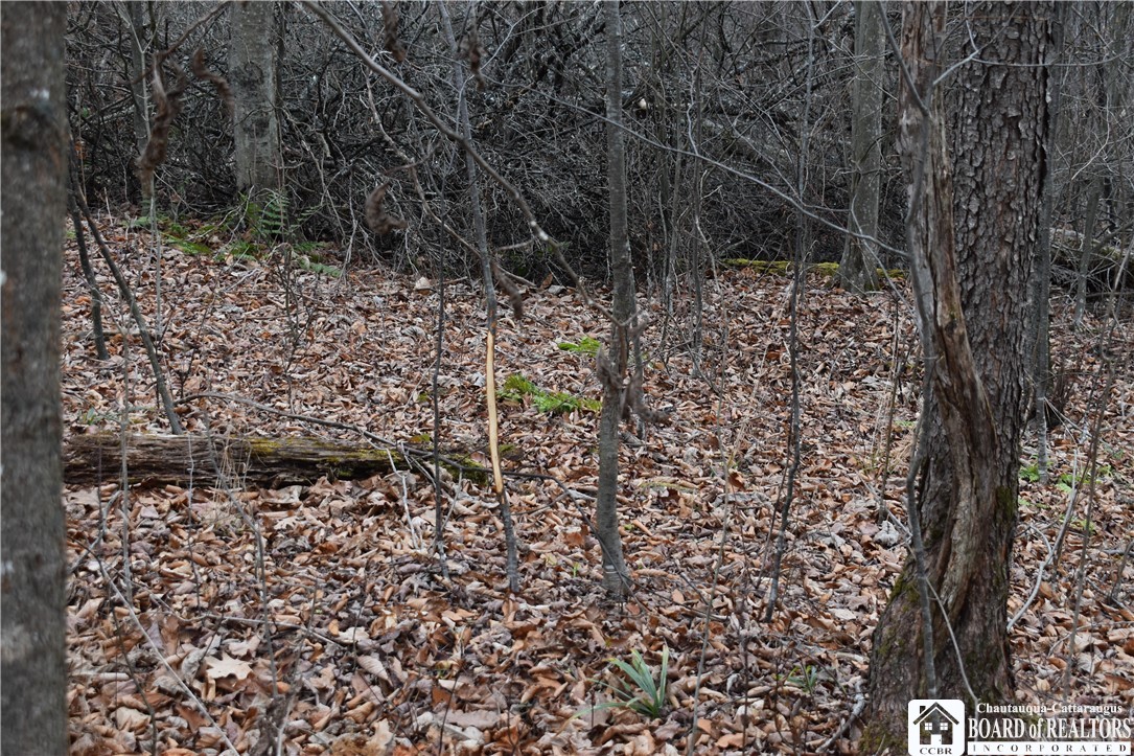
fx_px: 2126
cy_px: 378
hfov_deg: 29.9
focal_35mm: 68
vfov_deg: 20.2
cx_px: 567
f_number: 6.3
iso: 400
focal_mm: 45
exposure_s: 1/125
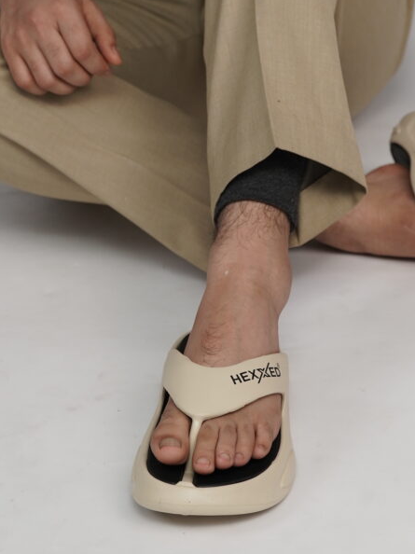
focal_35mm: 136
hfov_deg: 10.9
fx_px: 2176
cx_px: 237
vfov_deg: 14.5
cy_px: 242
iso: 800
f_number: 5.6
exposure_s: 1/250
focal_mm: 70
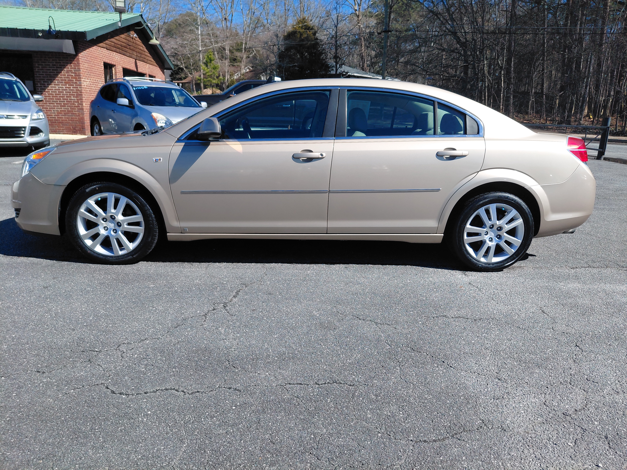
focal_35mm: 25
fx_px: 453
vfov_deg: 54.9
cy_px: 235
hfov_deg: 69.4
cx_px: 314
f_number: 1.8
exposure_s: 1/1875
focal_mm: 4.69
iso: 50
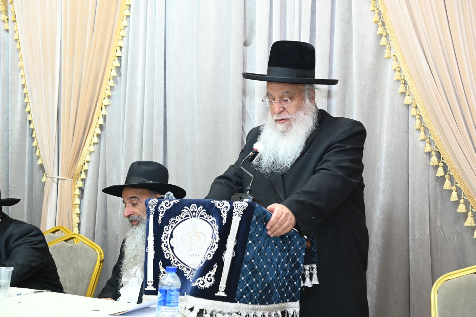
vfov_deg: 21.9
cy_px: 158
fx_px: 819
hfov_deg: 32.4
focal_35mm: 62
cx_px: 238
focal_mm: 62
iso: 1600
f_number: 4.5
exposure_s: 1/160
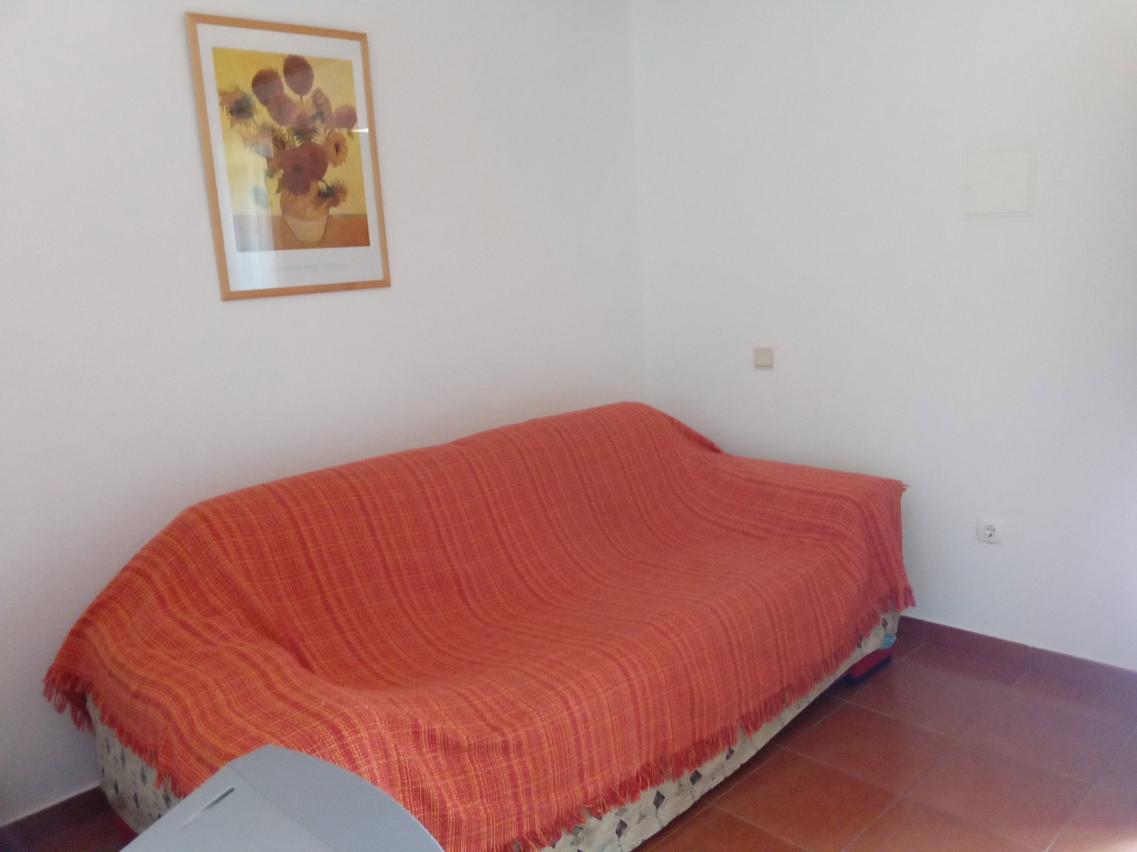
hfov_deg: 69.4
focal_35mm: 25
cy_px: 426
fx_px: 821
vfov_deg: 54.9
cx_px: 568
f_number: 2
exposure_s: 1/25
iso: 385
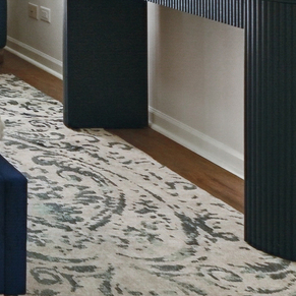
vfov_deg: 17.5
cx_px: -335
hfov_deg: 14.9
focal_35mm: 90
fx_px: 871
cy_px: -137
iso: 200
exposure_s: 1/40
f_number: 8
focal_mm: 19
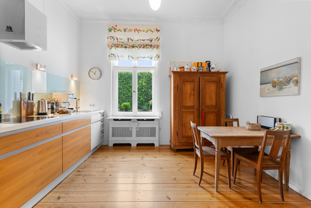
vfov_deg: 70.5
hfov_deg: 93.3
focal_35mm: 17
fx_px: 147
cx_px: 156
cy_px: 104
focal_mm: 17
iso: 640
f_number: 8
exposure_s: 1/6
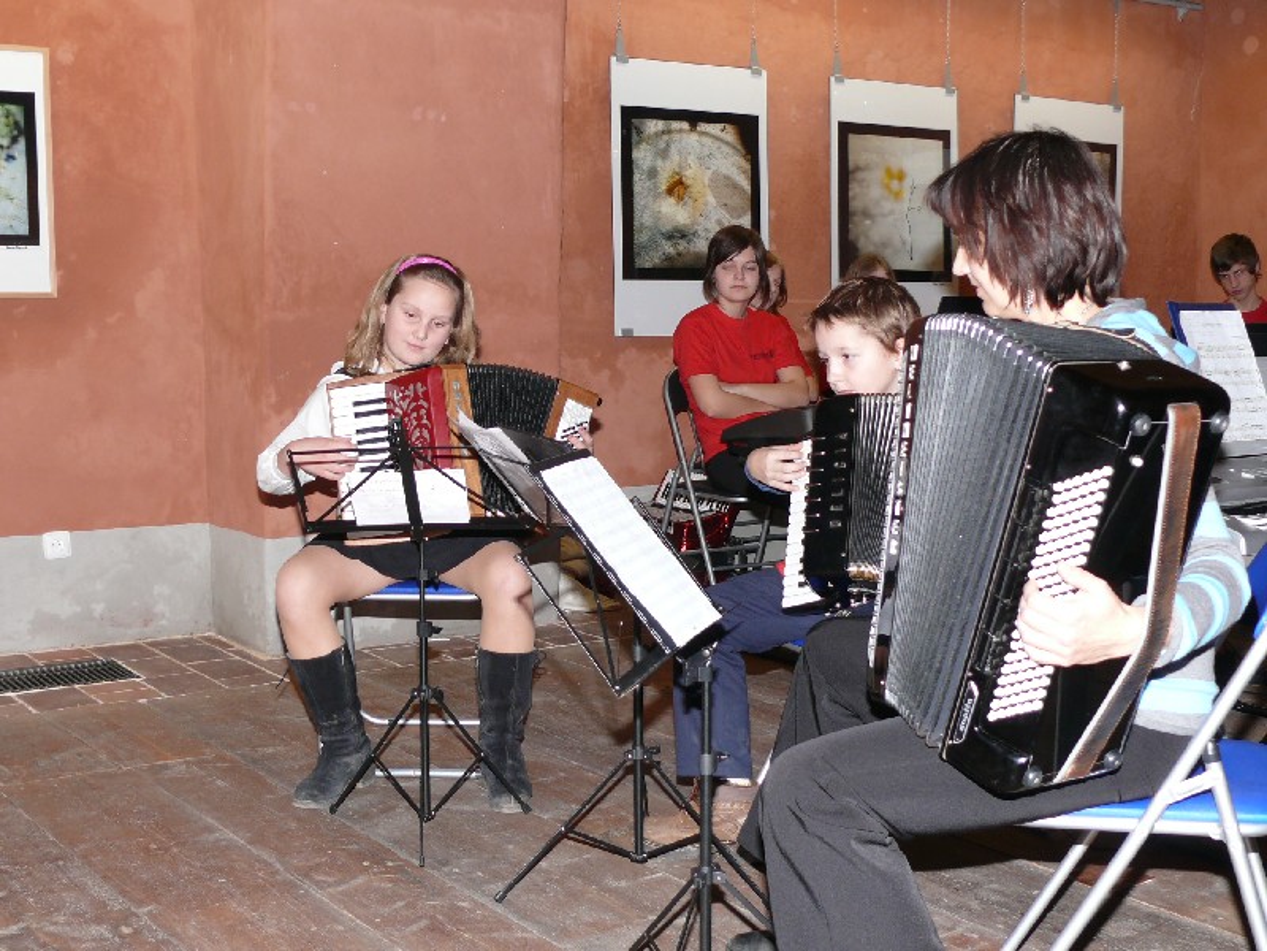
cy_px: 476
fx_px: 1720
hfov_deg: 40.4
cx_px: 634
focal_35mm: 47
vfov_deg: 30.9
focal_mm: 8.9
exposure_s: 1/30
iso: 100
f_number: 2.8
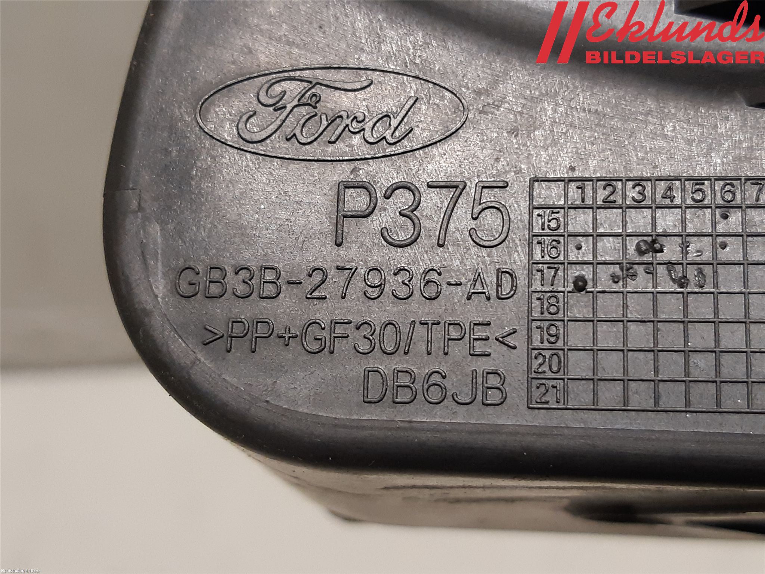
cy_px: 287
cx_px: 382
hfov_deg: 67.3
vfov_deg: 53.1
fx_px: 575
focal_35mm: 26
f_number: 1.7
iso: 200
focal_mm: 3.93
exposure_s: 1/50
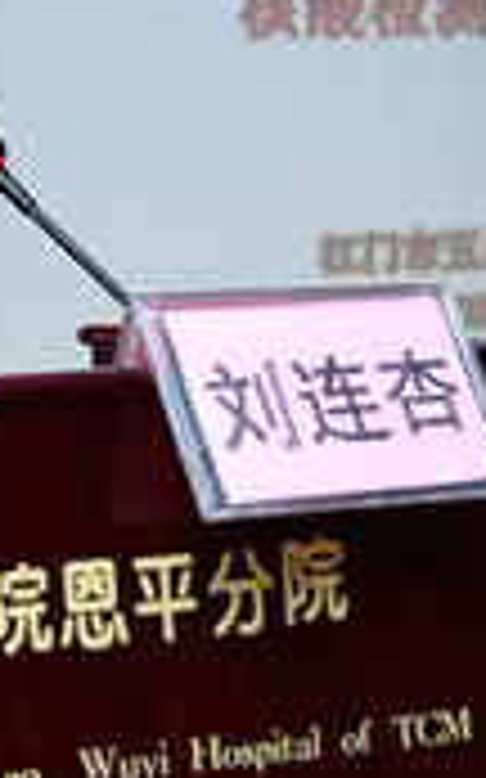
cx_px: -14
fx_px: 3224
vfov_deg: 13.8
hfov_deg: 8.6
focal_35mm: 152
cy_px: 299
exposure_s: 1/100
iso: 400
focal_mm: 29
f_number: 4
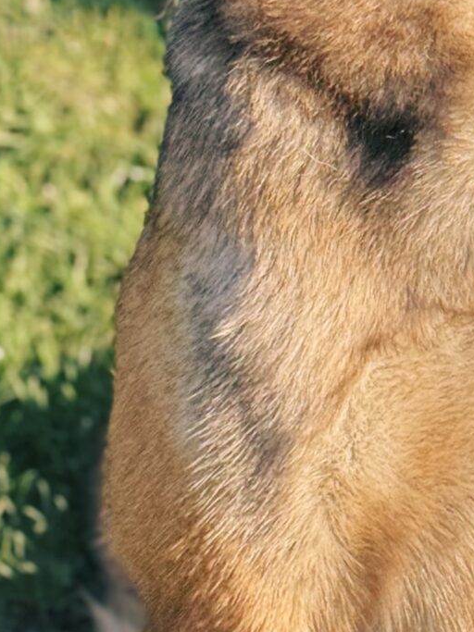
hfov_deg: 8.2
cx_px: 440
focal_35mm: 180
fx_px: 3287
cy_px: -255
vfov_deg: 10.7
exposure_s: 1/822
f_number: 1.78
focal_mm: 6.76
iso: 64
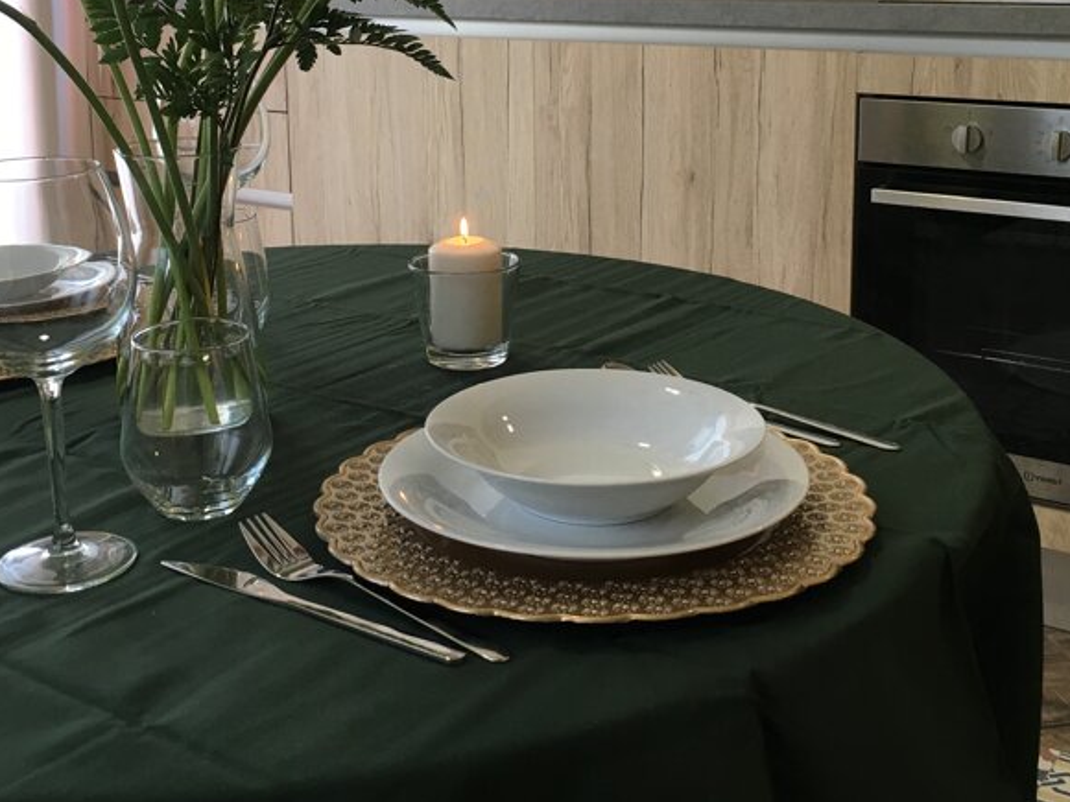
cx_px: 494
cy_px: 234
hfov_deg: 39.6
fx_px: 1484
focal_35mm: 48
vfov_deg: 29.9
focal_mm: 4.15
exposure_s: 1/33
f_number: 2.2
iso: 25
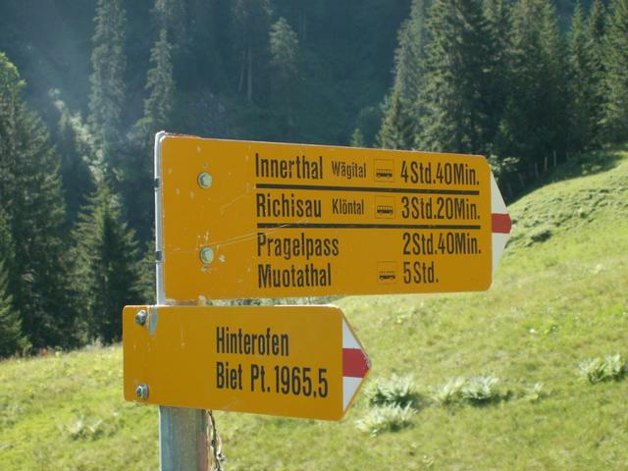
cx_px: 314
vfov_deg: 21.0
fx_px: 1270
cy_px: 236
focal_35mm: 70
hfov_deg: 27.8
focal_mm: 11.71
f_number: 3.2
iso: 50
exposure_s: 1/200
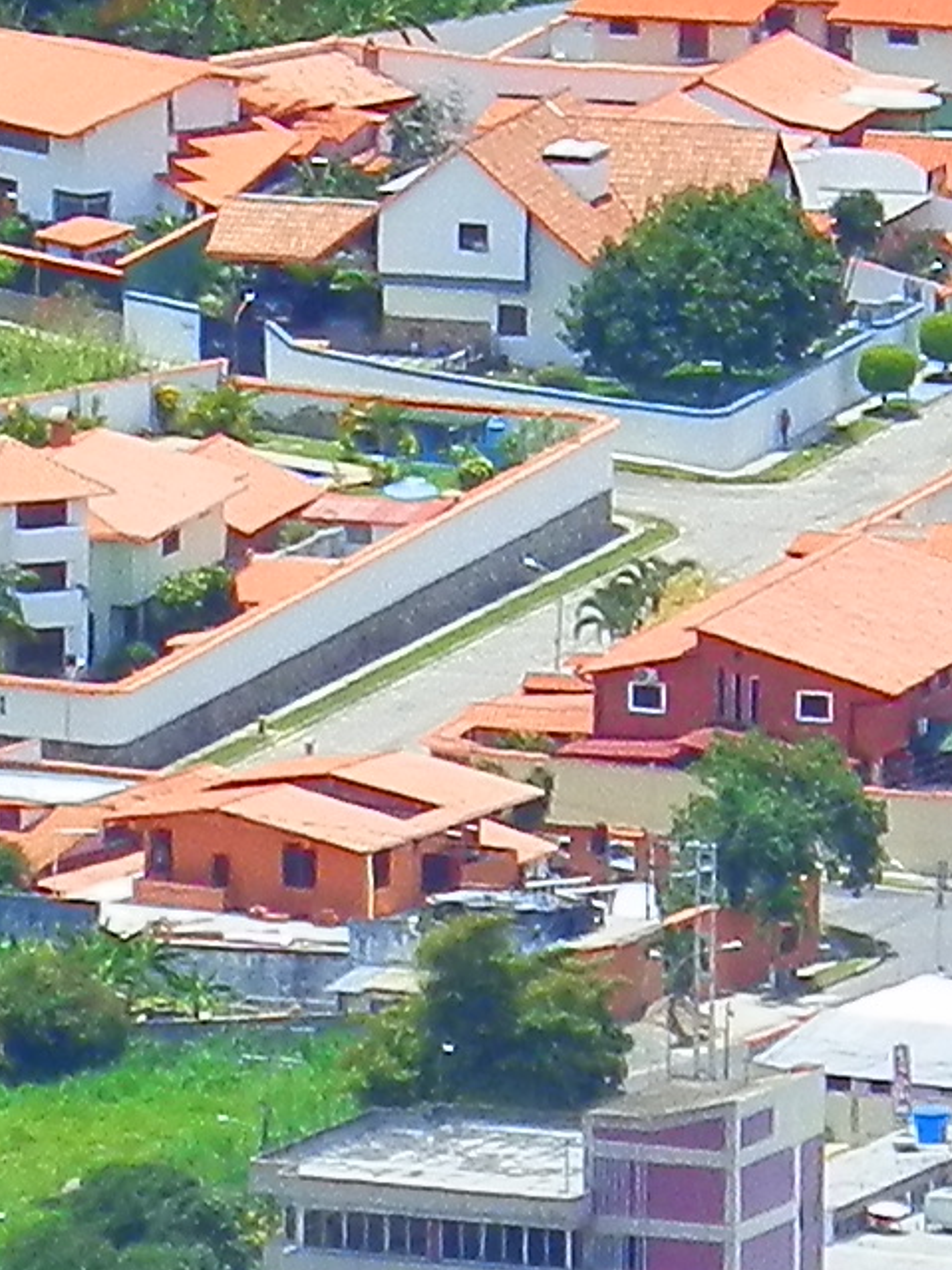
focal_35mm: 1517
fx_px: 55645
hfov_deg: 1.0
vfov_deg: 1.3
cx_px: 342
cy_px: 1135
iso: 64
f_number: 4.2
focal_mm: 40.46
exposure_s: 1/400
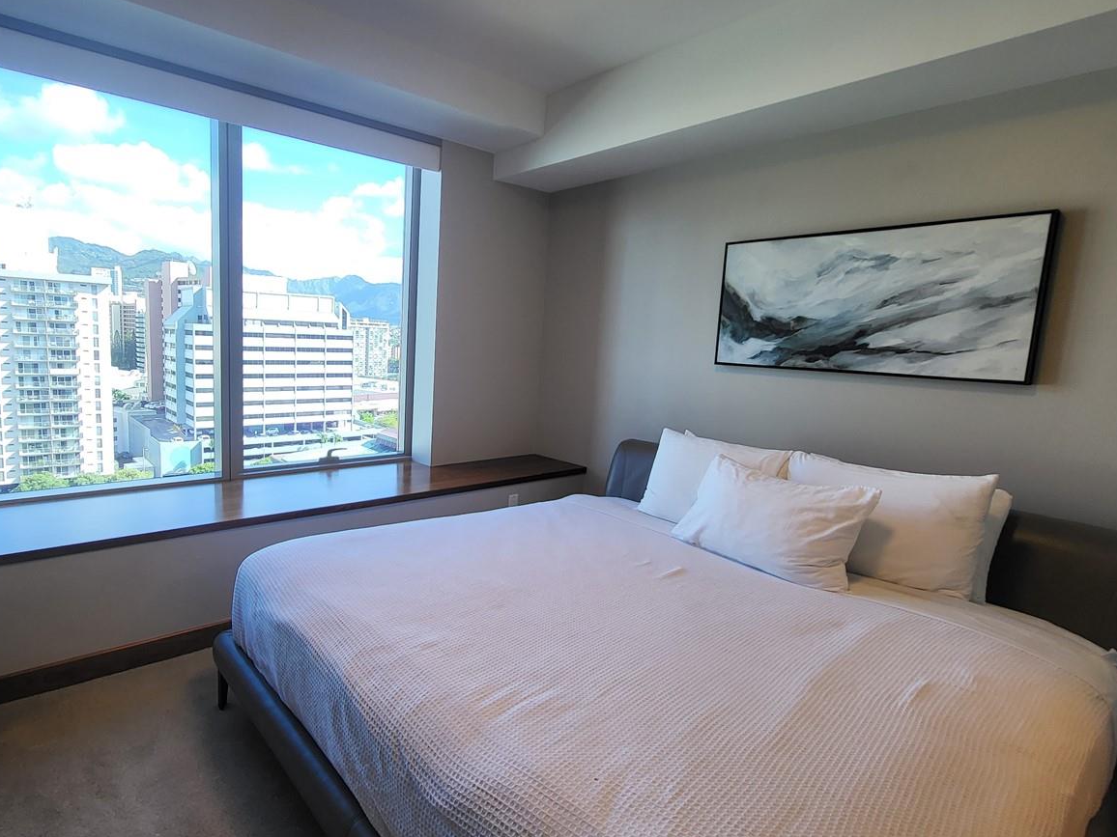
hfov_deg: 86.4
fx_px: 581
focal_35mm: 18
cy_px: 430
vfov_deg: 71.6
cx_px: 436
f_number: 2.2
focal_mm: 1.74
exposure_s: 1/60
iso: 40
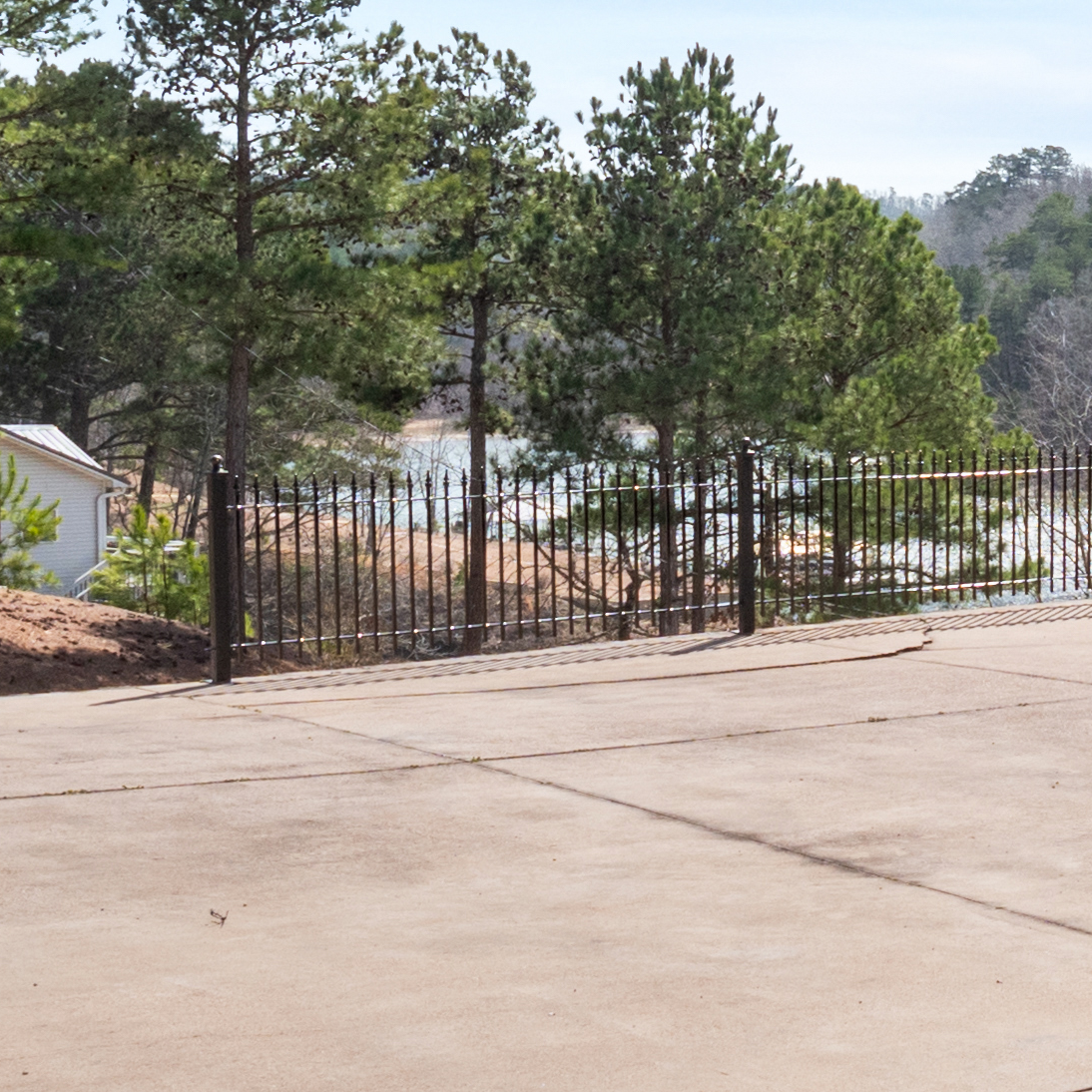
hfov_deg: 18.9
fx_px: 2391
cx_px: 2029
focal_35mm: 67
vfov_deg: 25.7
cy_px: 495
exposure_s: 1/500
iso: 200
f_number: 5.6
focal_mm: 8
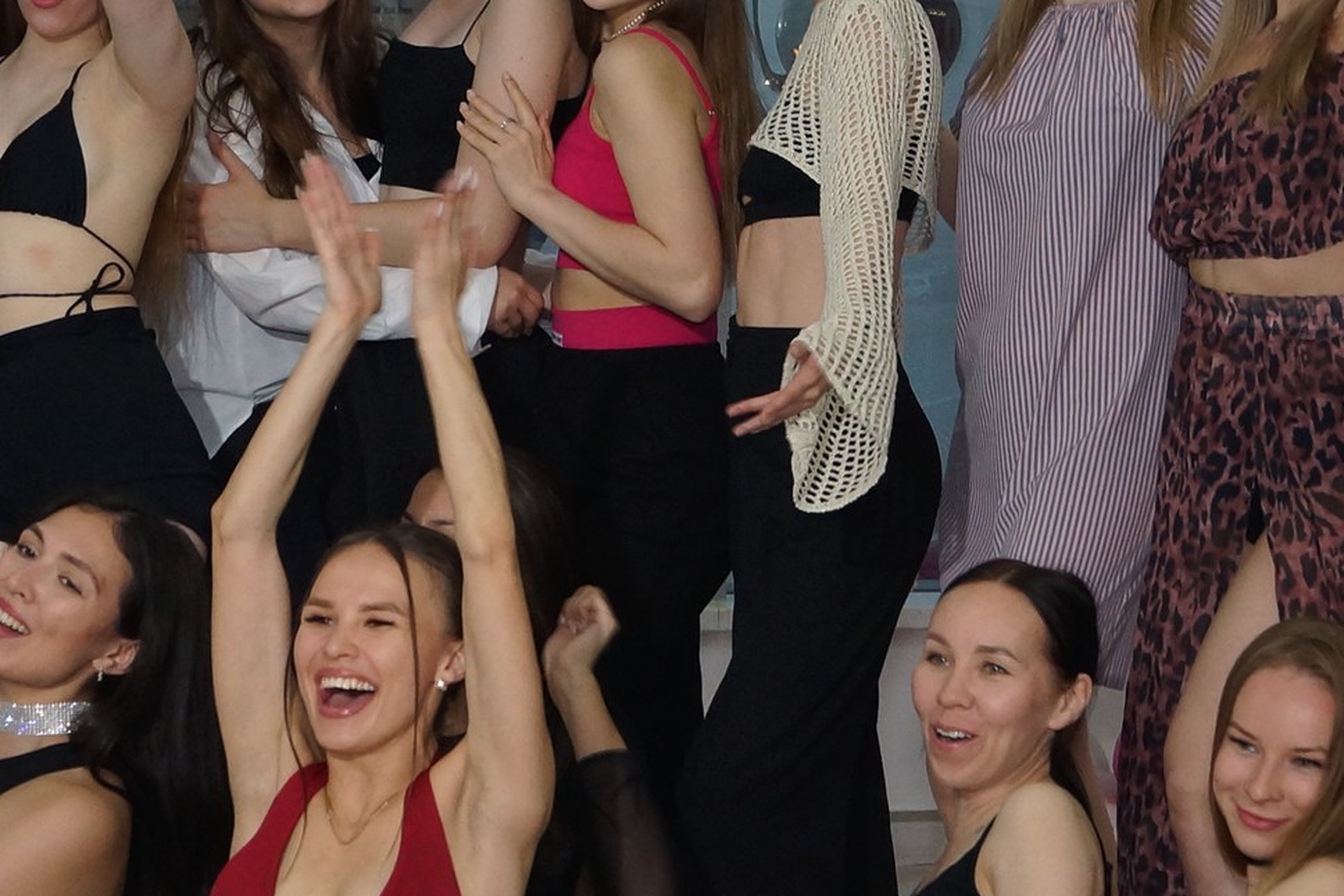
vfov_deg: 11.5
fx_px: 4444
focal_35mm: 119
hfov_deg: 17.1
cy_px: 378
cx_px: 1011
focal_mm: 30
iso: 640
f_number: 5.6
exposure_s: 1/160
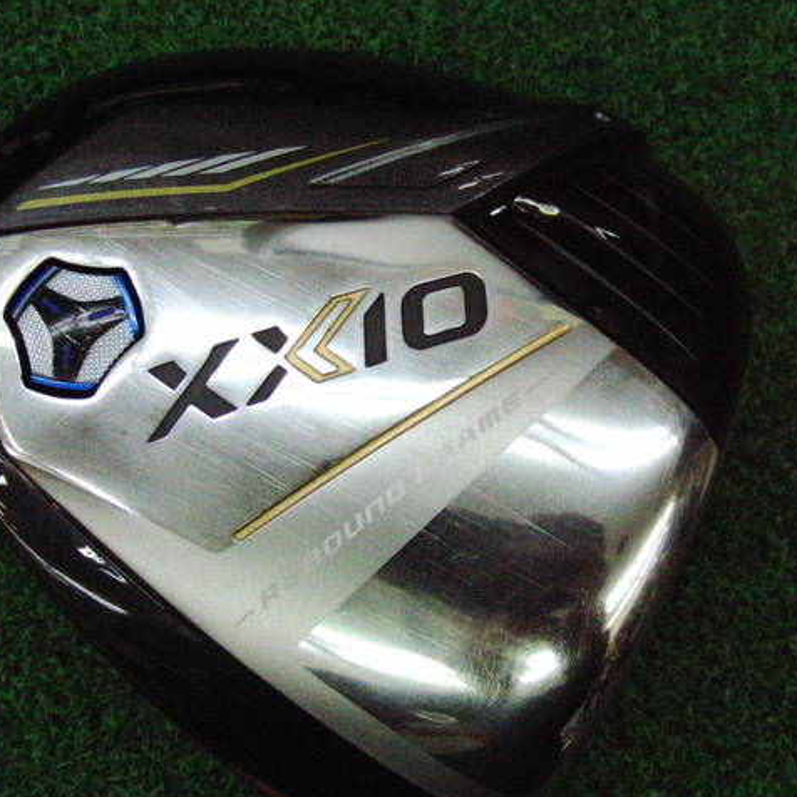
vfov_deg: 38.3
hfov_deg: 38.3
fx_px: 1146
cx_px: 405
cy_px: 400
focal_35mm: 44
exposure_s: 1/800
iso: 3200
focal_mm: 6.42
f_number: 3.6
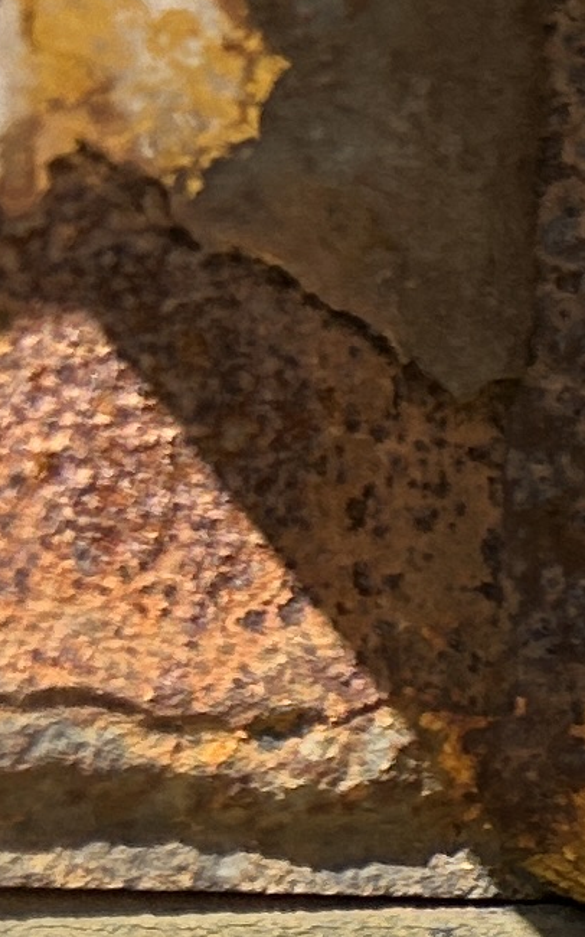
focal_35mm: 171
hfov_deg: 6.3
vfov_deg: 11.8
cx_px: 2314
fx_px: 4364
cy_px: 1326
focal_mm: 5.7
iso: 50
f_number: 1.5
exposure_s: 1/1209
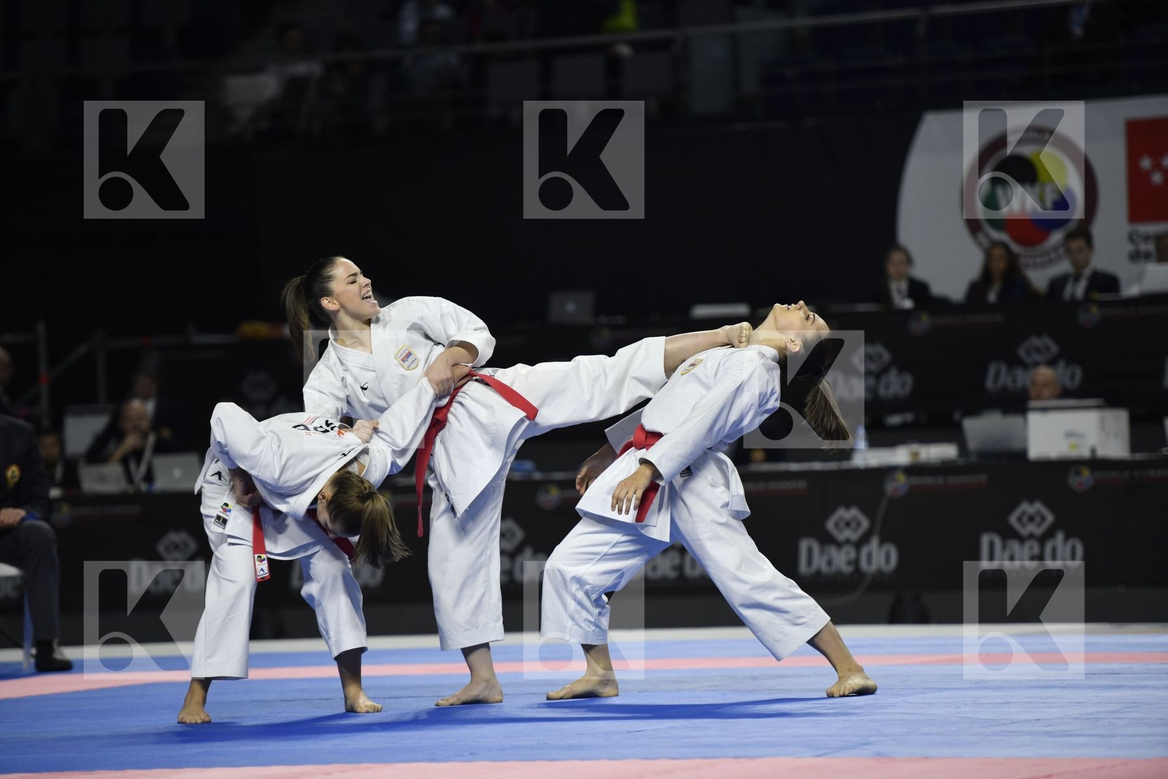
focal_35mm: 180
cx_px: 584
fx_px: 5840
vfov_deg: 7.6
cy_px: 390
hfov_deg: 11.4
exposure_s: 1/800
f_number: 2.8
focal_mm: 180
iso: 800
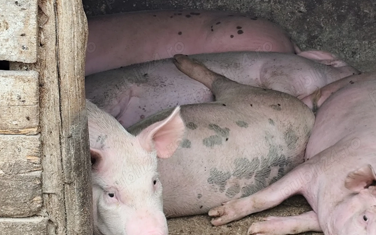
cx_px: 188
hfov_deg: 16.2
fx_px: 1322
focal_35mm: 129
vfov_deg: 10.2
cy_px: 92
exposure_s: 1/105
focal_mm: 6.19
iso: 50
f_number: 1.65
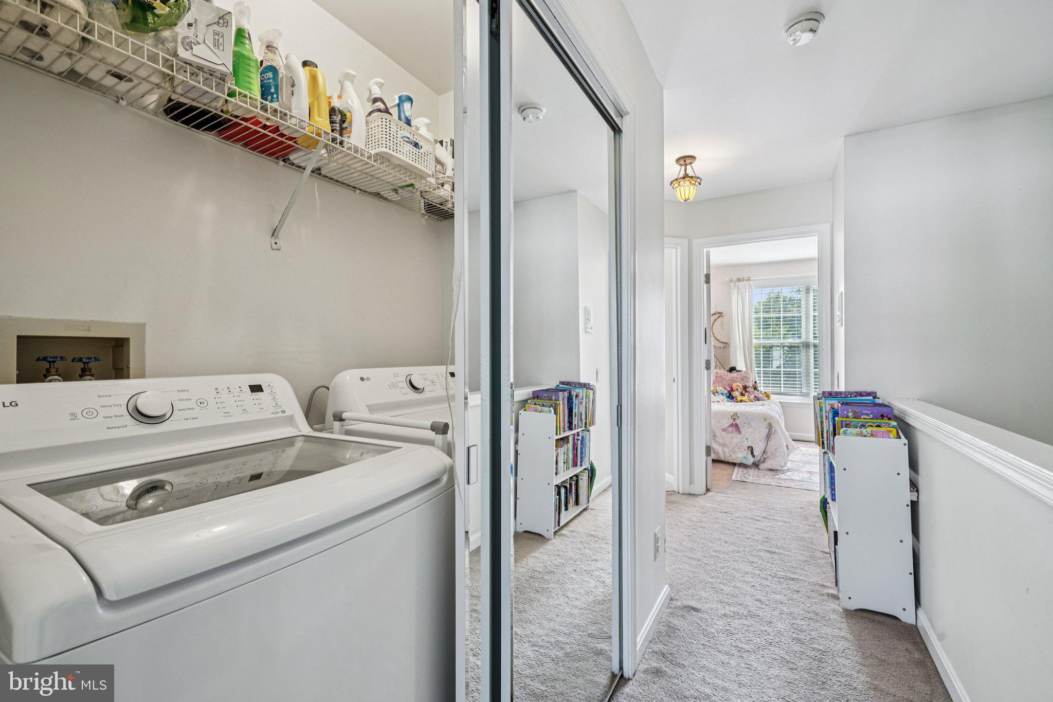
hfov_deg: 104.3
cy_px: 351
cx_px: 526
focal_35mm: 14
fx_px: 409
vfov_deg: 81.2
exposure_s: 1/25
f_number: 8
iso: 400
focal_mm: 14
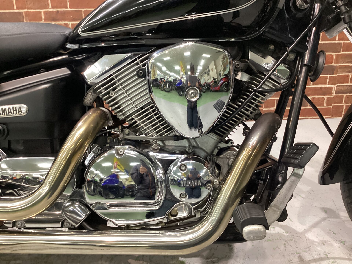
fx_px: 315
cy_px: 132
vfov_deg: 45.4
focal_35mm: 31
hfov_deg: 58.4
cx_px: 176
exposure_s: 1/40
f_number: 2.4
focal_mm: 3.3
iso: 250
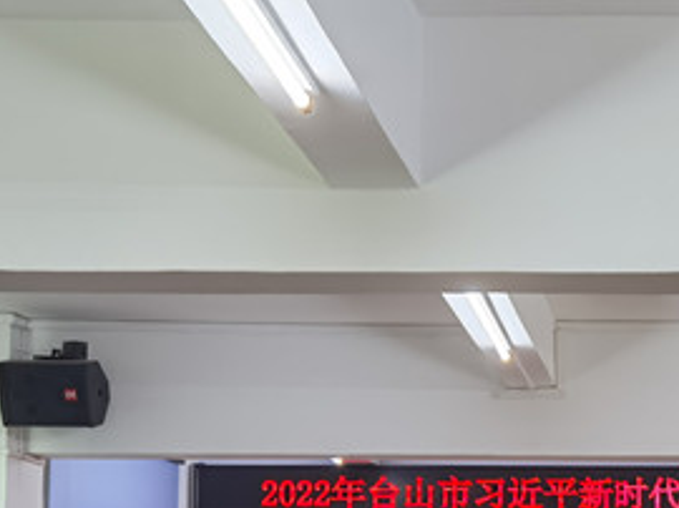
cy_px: 583
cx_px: 699
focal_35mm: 75
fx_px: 1470
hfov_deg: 24.7
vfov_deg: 18.7
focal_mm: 6.71
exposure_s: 1/53.2
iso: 50
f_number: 1.9
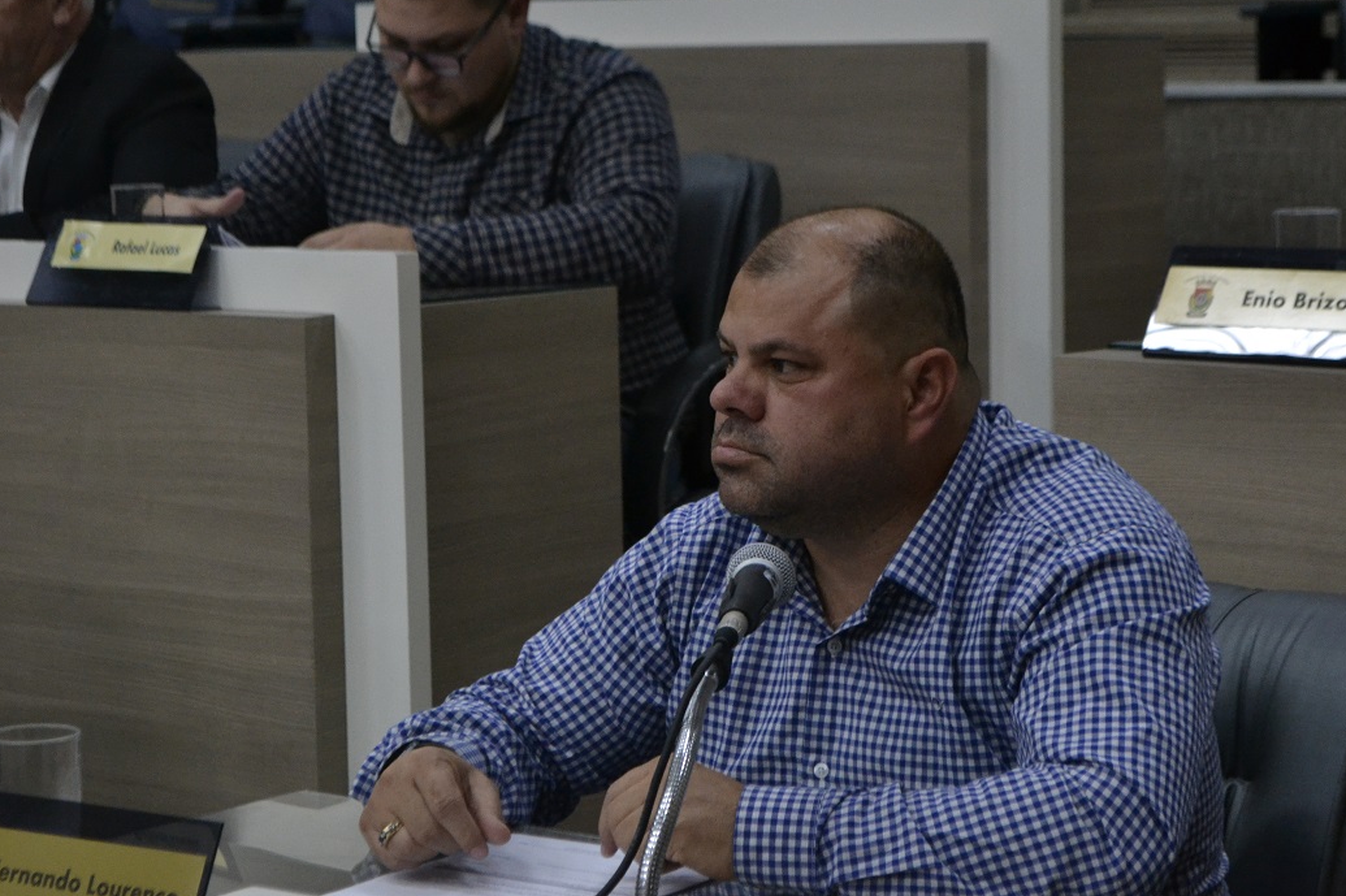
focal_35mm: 98
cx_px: 783
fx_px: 3662
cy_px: 399
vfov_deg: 13.9
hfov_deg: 20.8
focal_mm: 52
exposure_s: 1/80
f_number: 5.6
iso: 1600
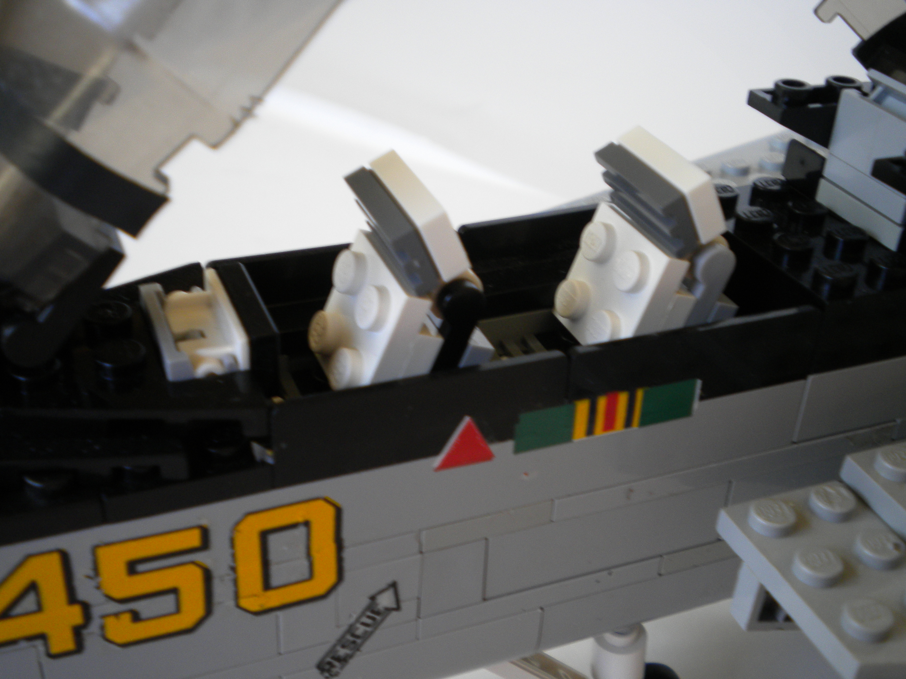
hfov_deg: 45.8
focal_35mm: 41
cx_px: 453
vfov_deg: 35.1
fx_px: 1073
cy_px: 340
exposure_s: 1/59.1
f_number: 3.5
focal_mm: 7.4
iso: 130
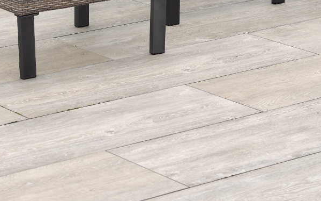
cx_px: 181
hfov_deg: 12.2
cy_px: -54
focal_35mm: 172
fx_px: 1501
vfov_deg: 7.6
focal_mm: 35
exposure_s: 1/1000
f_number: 2.8
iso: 125
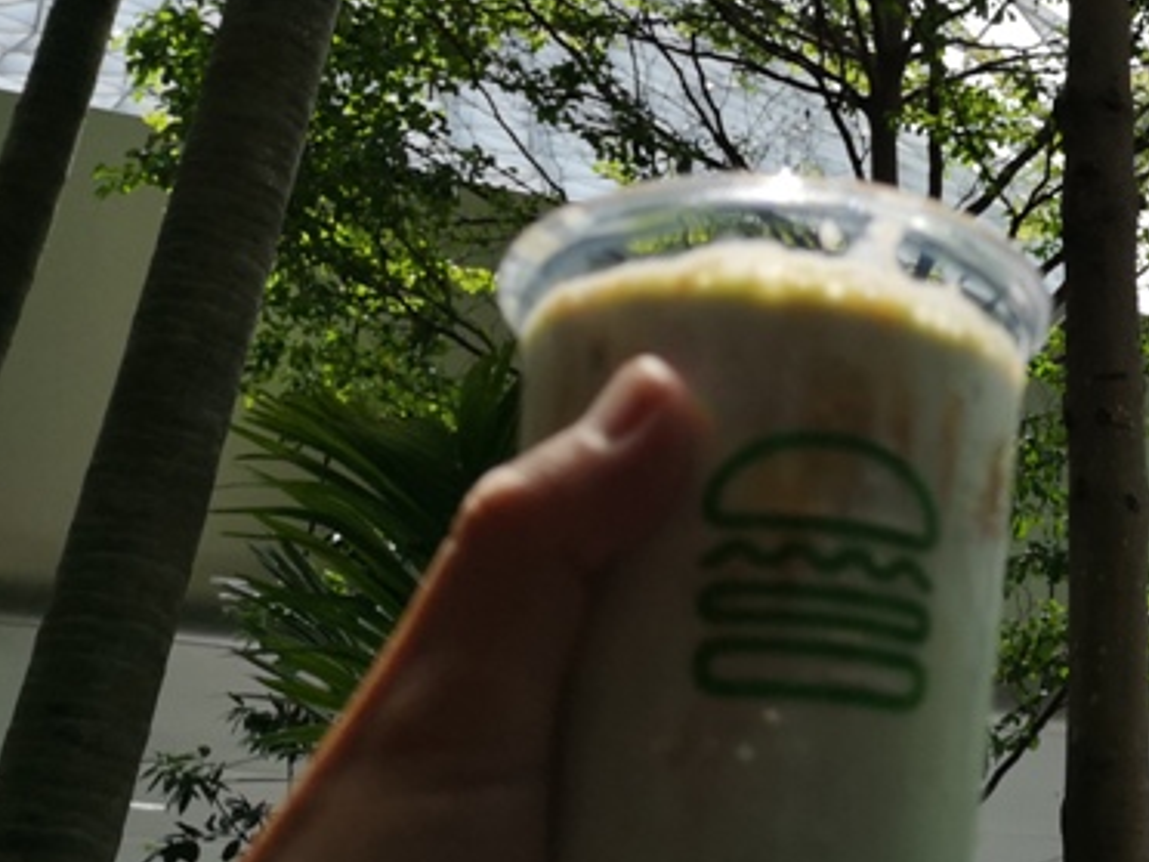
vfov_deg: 25.2
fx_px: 1925
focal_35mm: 58
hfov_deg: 30.3
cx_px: 1217
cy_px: 327
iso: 125
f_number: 1.8
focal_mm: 3.95
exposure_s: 1/900
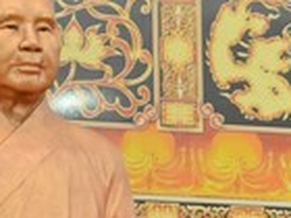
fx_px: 3943
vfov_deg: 3.1
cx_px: 294
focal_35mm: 469
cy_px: 446
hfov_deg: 4.2
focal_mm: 105
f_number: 4
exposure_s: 1/100
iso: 2500
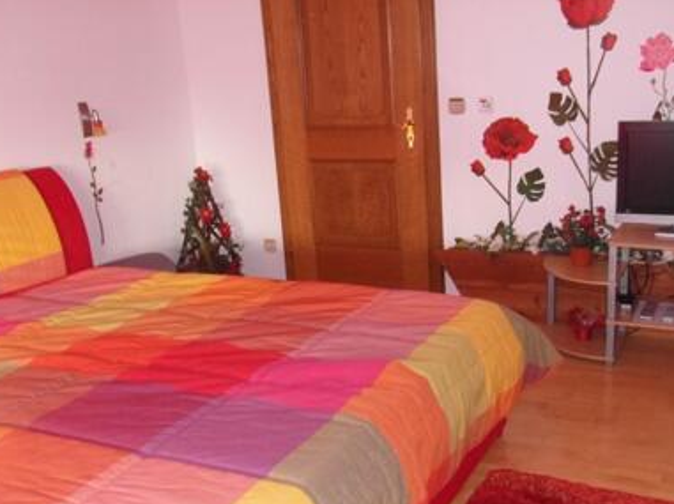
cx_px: 410
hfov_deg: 49.8
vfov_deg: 38.5
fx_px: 720
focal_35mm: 37
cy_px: 286
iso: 320
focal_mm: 4
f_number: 3.2
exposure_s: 1/30
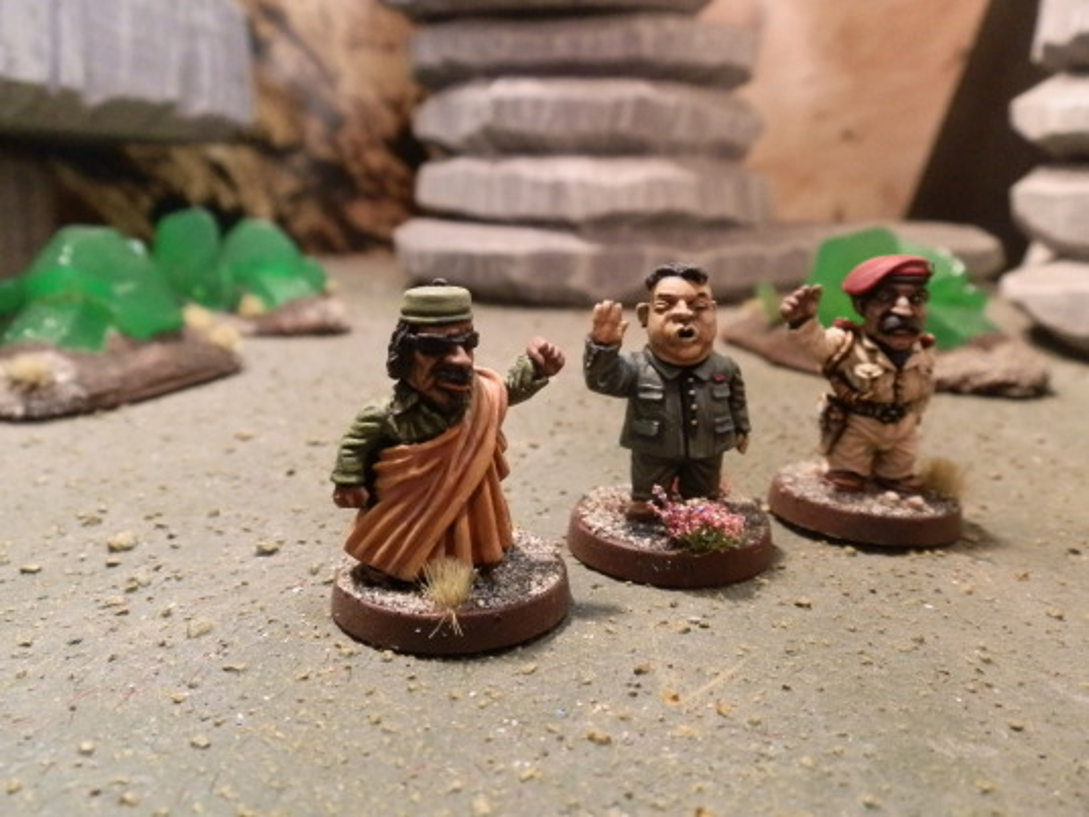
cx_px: 544
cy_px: 408
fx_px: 881
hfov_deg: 63.4
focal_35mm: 28
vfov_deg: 49.7
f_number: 3.1
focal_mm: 5
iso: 400
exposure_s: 1/50
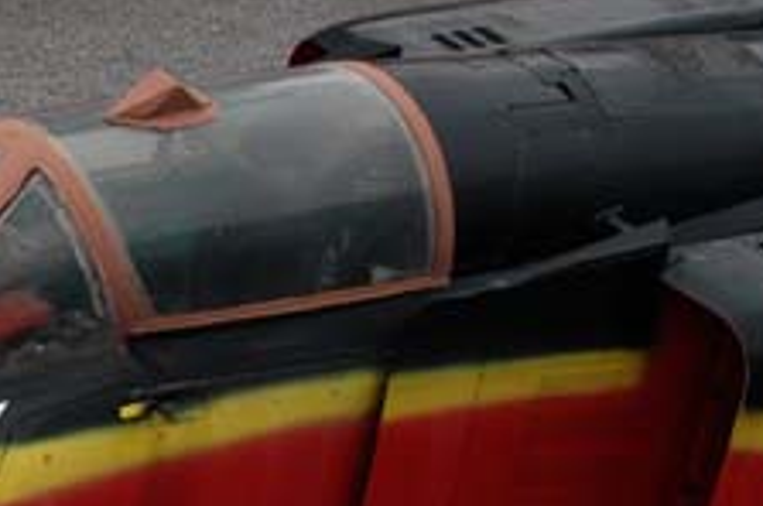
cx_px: -390
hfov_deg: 14.8
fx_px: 2730
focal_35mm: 129
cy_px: 407
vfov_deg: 10.6
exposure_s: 1/200
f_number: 7.1
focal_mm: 24
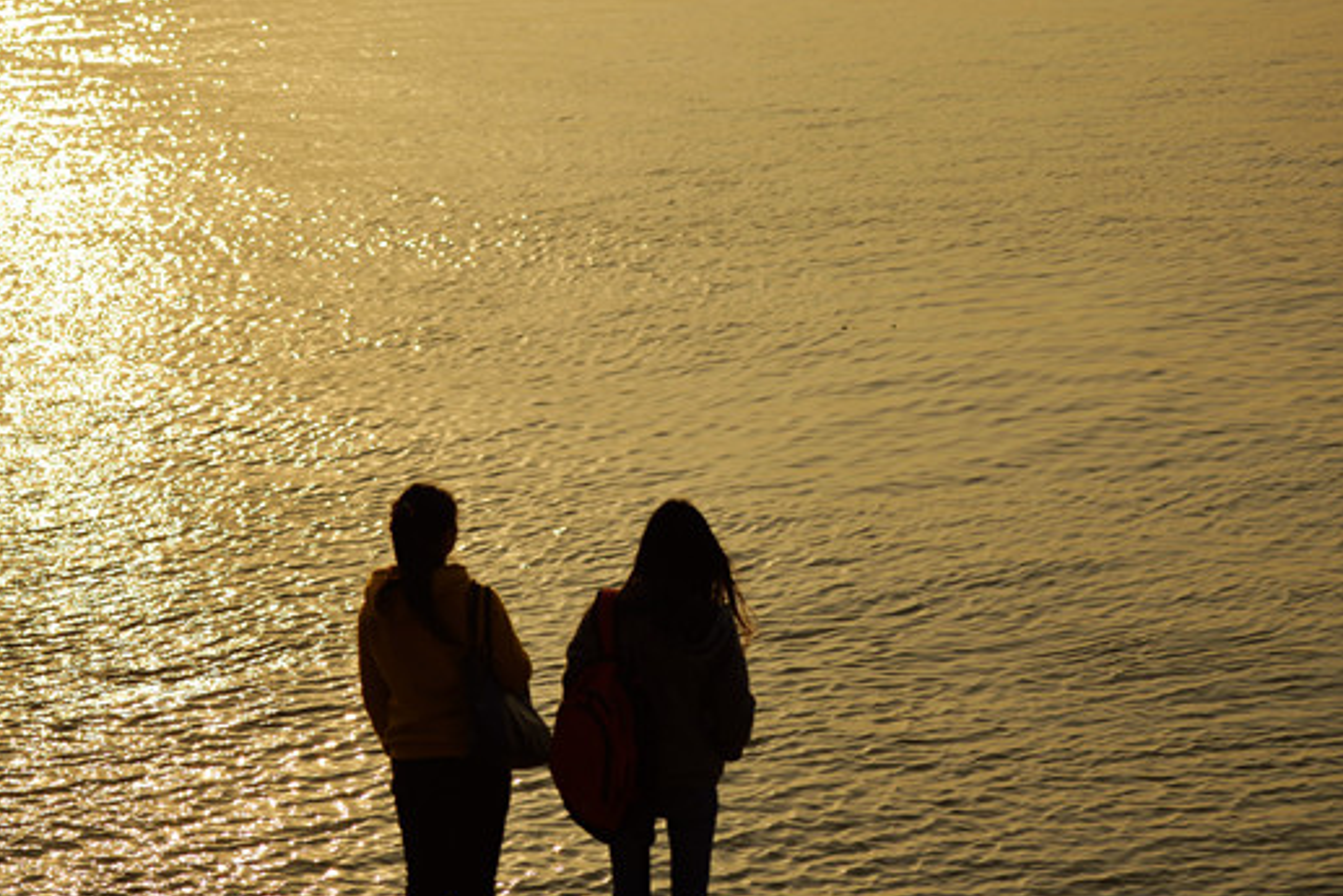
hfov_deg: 17.6
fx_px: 4328
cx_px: 418
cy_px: 566
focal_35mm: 116
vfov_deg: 11.8
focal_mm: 75
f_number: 2.8
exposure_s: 1/8000
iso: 100
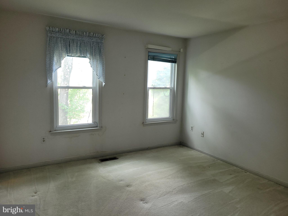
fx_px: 216
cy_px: 108
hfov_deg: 67.3
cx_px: 144
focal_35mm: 26
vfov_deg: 53.1
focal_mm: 5.4
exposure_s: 1/60
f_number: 1.8
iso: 100
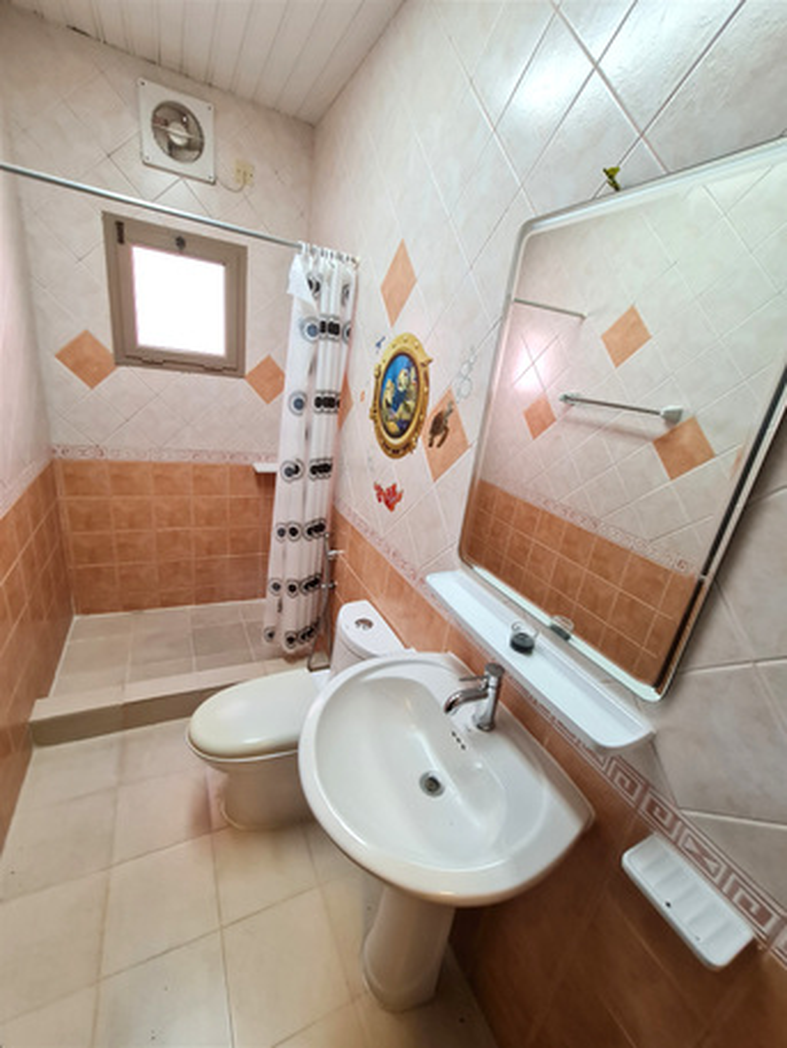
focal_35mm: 13
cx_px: 394
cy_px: 524
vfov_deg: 106.2
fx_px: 394
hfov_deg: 89.9
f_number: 2.2
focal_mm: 2.2
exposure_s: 1/50
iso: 160
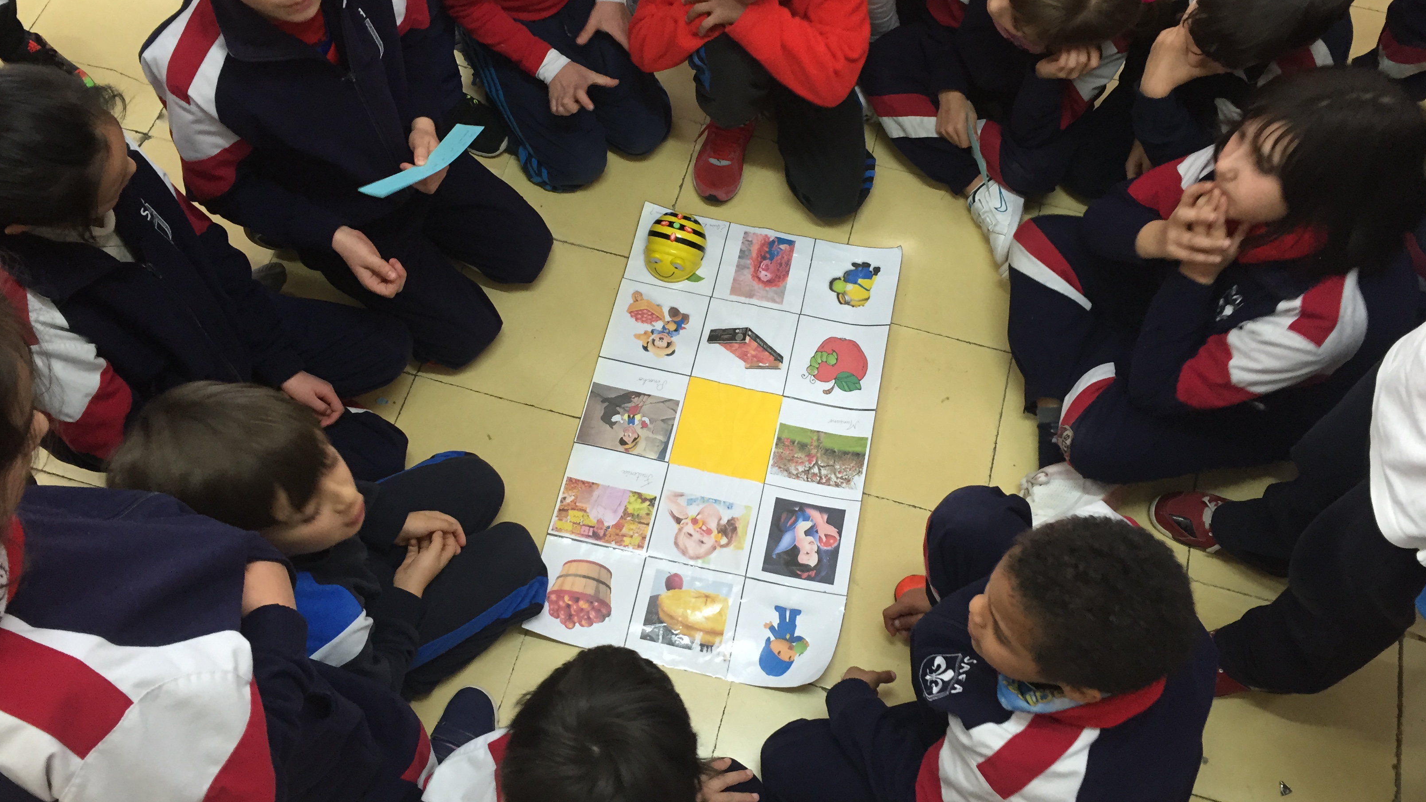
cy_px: 355
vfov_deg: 36.6
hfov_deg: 61.0
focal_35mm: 32
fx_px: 1210
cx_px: 715
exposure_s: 1/33
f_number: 2.2
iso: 160
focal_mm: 4.15
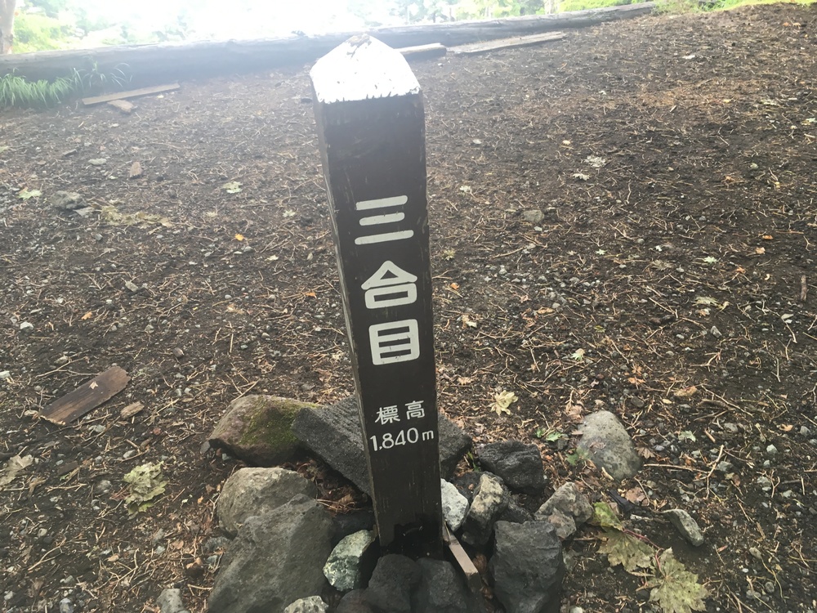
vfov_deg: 48.2
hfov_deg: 61.7
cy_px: 306
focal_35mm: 29
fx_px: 684
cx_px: 408
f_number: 2.2
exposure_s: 1/30
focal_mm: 4.15
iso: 25
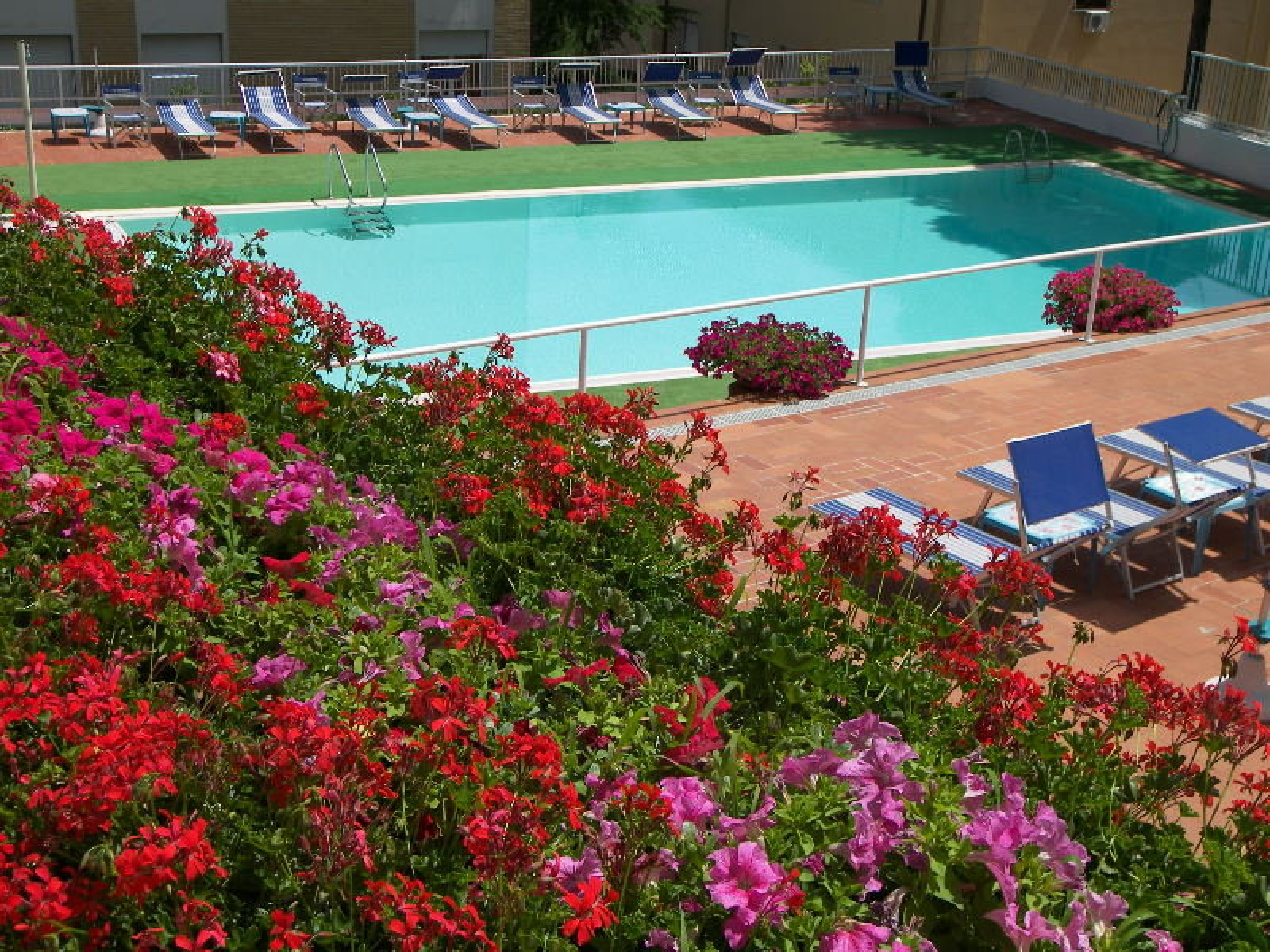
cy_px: 476
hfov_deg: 38.2
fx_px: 1834
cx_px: 635
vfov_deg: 29.1
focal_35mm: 50
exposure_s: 1/1000
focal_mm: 10.5
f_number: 3.6
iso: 50
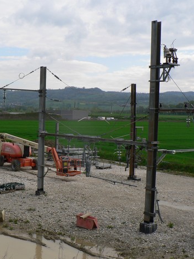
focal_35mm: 49
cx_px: 62
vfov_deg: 38.9
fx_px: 366
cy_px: 132
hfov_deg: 29.5
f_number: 4
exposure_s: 1/400
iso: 80
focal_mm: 6
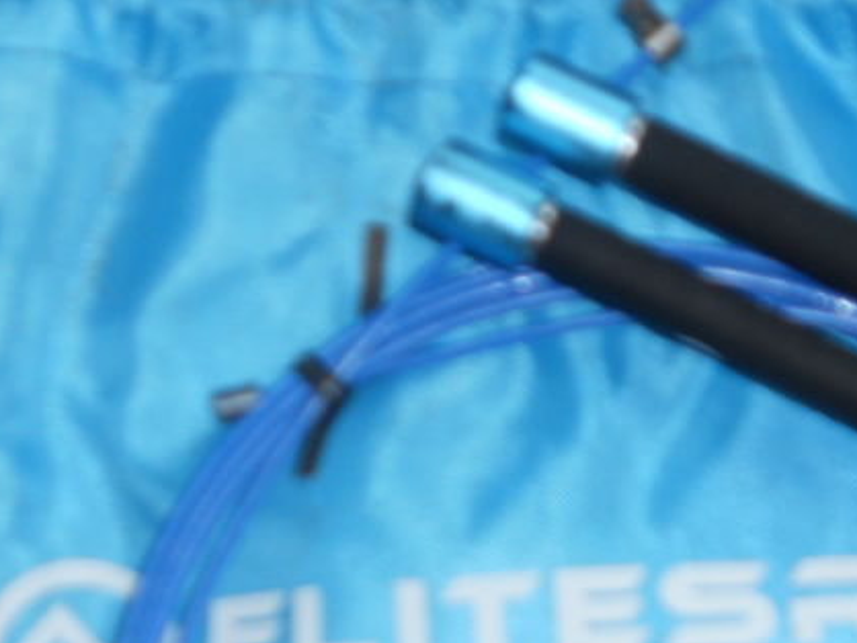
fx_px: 2725
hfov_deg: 17.8
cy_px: 733
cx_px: 547
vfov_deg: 13.2
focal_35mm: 110
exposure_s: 1/30
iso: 80
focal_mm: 8.2
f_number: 4.3
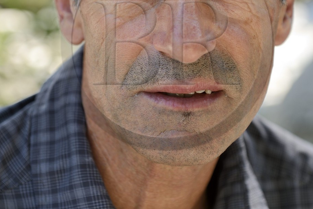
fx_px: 1070
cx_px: 166
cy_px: 43
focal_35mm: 123
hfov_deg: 16.6
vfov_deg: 11.1
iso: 200
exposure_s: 1/160
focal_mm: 70
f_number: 4.5
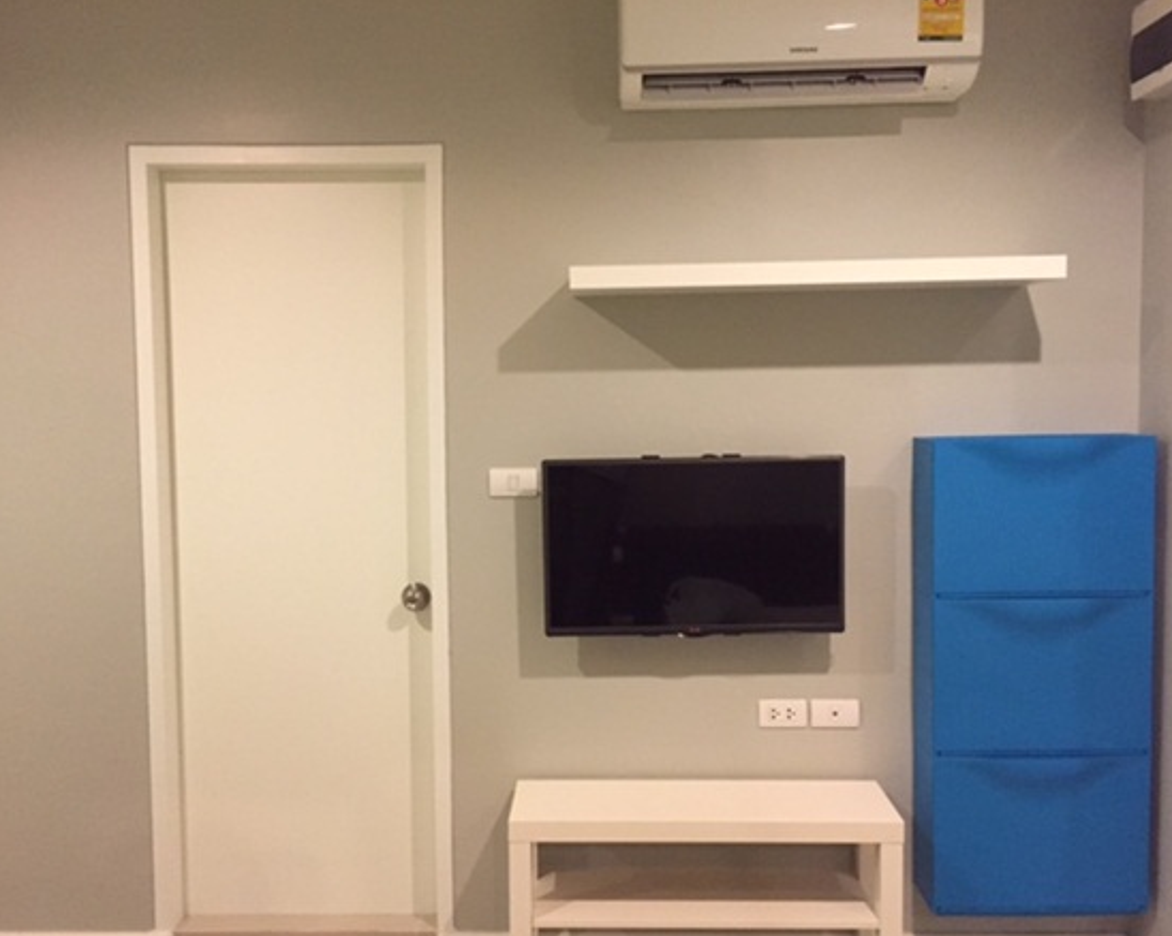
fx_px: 1075
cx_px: 588
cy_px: 472
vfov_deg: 47.1
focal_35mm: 31
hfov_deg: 57.2
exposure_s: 1/20
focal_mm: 4.15
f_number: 2.2
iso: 250
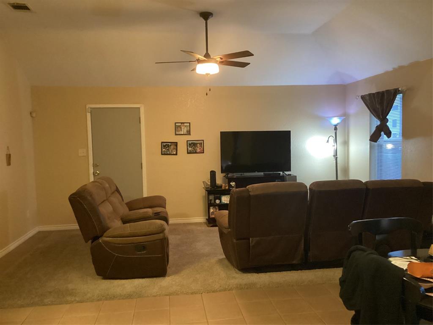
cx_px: 216
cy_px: 162
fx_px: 388
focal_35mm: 31
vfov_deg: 45.4
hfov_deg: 58.4
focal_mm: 3.3
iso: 500
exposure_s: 1/30
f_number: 2.4
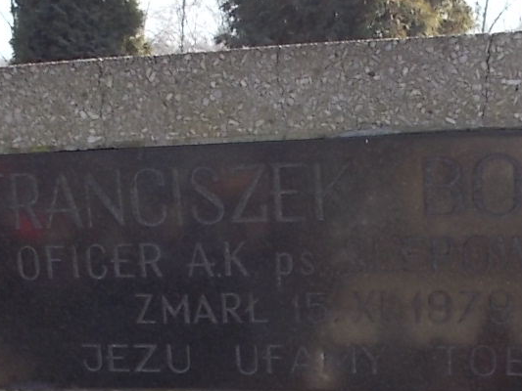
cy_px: 364
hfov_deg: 25.0
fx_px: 1176
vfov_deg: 18.5
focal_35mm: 78
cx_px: 286
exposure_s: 1/125
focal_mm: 4.6
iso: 80
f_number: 3.2
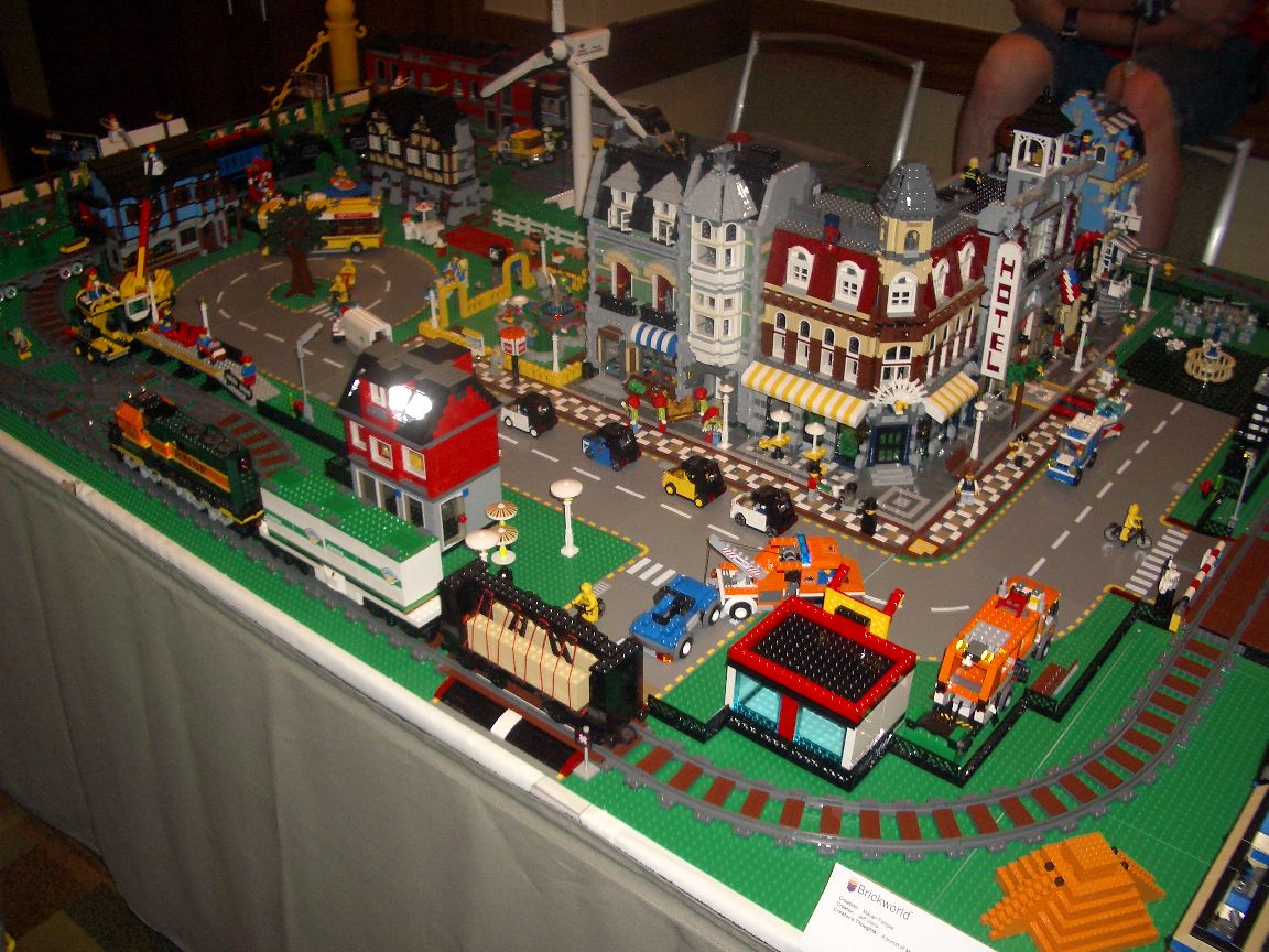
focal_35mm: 35
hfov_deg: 52.6
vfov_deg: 40.7
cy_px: 476
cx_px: 634
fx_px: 1283
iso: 100
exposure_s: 1/60
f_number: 2.6
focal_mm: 5.8
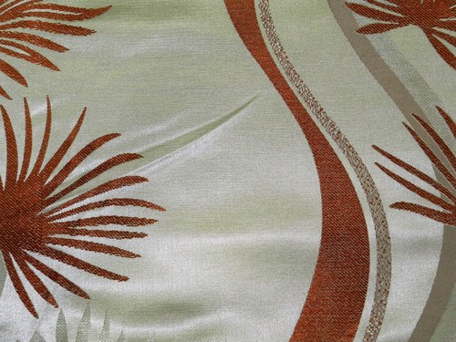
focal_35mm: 46
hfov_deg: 41.2
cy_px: 171
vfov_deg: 31.5
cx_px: 228
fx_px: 606
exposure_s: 1/30
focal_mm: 8.1
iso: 200
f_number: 4.2
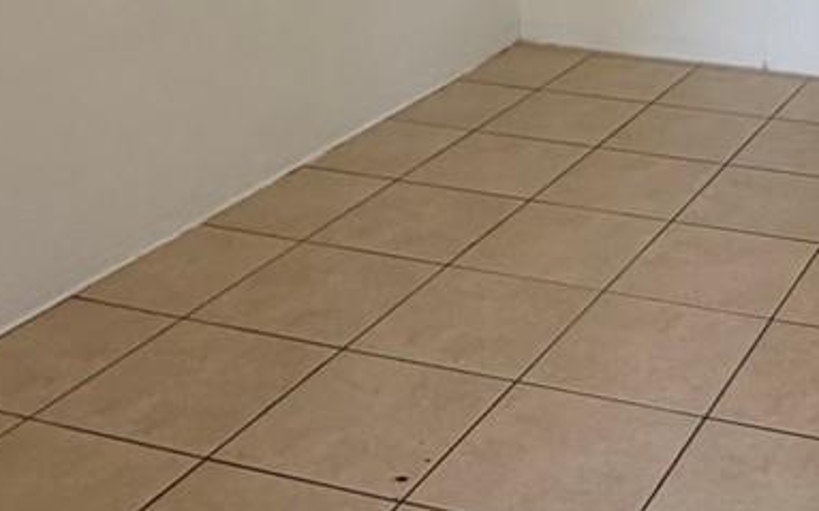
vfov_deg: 19.4
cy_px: -137
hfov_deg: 30.6
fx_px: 1383
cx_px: 823
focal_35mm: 62
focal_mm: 2.22
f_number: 2.2
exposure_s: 1/121
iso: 125
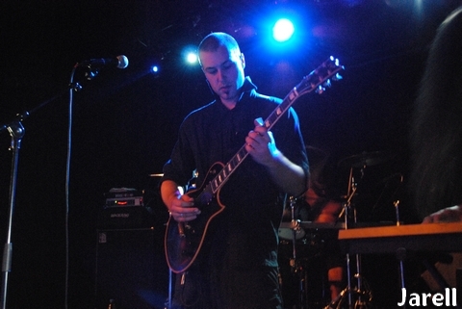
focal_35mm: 45
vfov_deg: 29.9
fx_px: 578
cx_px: 231
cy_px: 154
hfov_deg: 43.6
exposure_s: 1/10
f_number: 4.8
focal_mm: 30
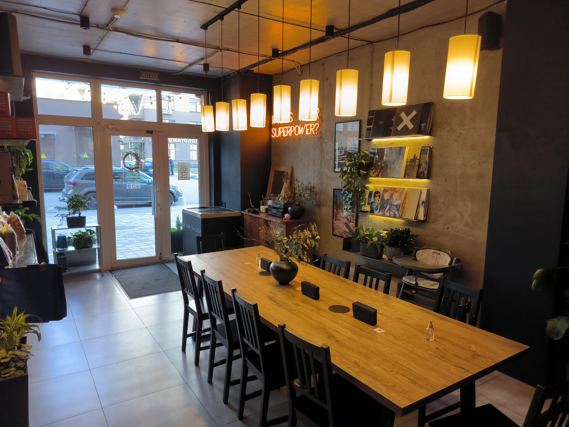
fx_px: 394
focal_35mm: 24
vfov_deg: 56.8
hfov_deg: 71.6
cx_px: 284
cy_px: 214
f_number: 1.7
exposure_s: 1/50
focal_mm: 5.24
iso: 213
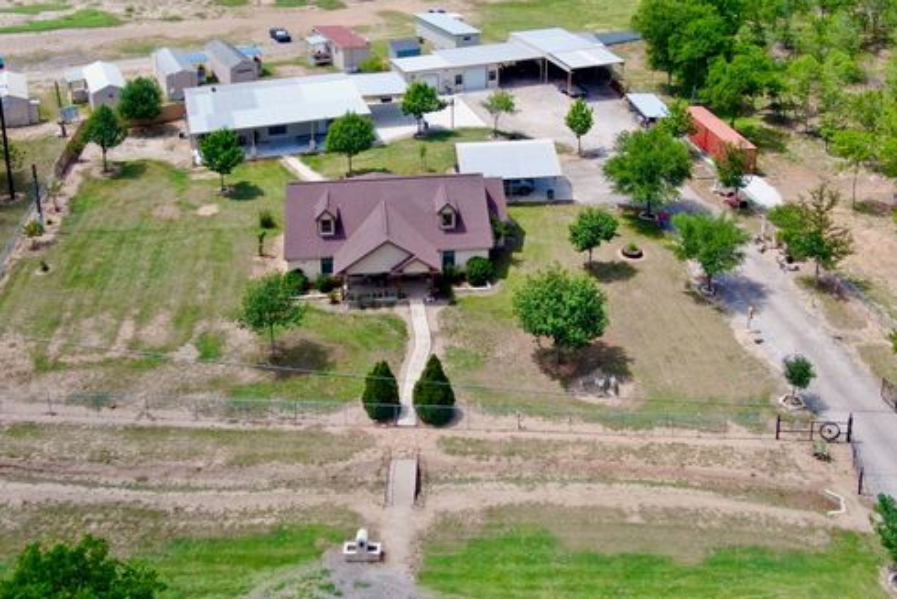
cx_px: 443
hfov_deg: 54.4
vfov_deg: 37.9
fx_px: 872
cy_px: 281
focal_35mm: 35
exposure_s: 1/800
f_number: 3.2
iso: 100
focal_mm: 5.69
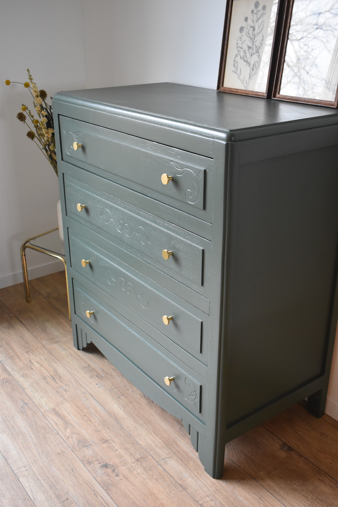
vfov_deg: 51.3
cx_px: 169
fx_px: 528
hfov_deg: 35.5
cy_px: 254
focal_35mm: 38
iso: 1800
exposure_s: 1/125
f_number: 4
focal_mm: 25
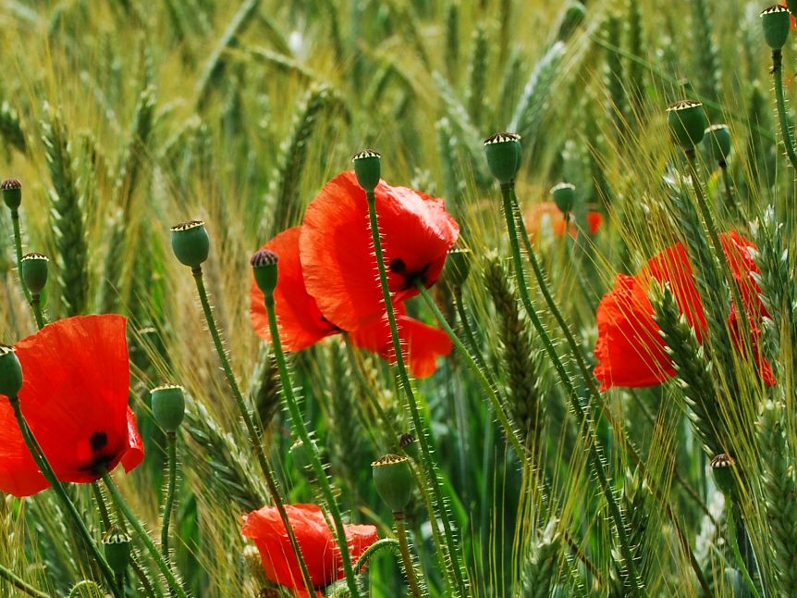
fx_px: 3476
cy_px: 497
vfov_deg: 9.8
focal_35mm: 151
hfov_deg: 13.0
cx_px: 96
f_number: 9
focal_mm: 44
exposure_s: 1/320
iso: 200
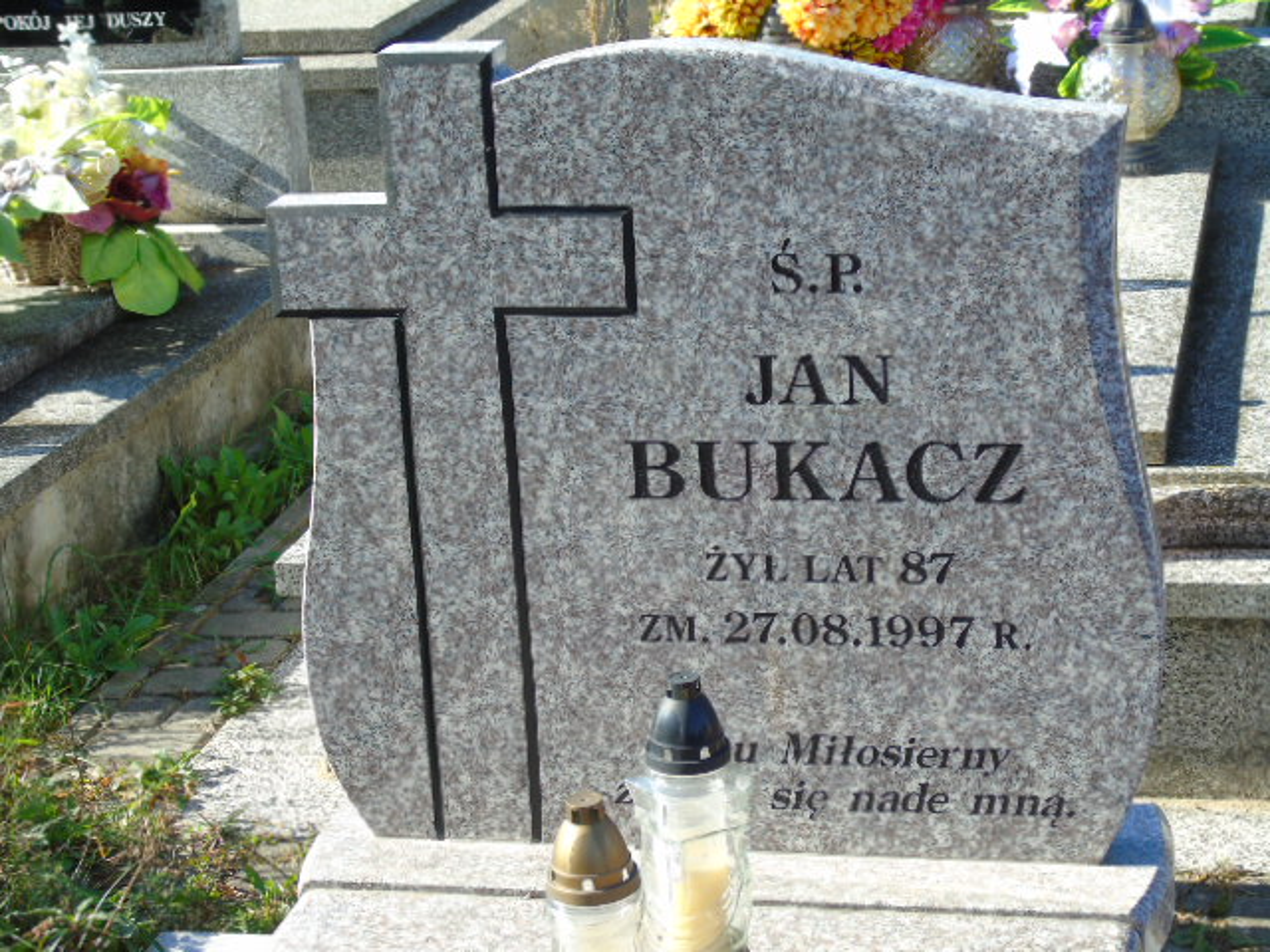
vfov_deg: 18.0
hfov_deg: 23.8
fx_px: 3008
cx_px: 635
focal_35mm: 82
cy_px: 476
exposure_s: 1/160
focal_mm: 15
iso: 80
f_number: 4.1
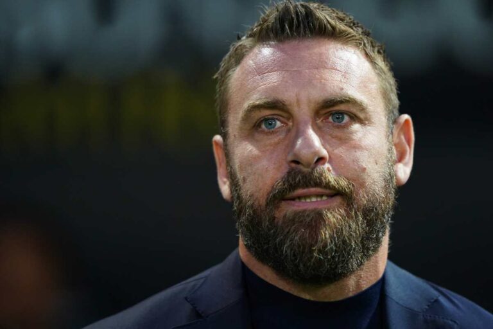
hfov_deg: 5.2
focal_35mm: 400
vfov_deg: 3.4
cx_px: 246
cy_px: 164
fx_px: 5477
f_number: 3.2
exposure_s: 1/1000
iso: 3200
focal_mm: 400
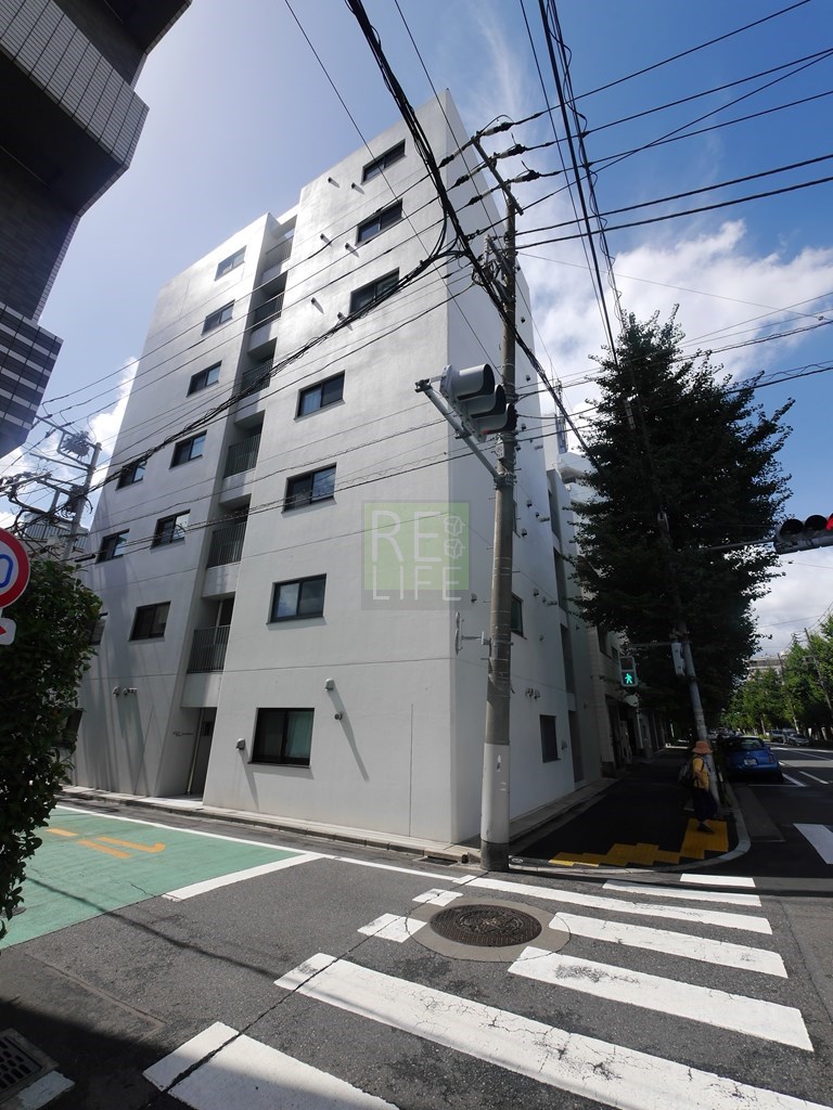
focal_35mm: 14
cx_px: 416
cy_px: 555
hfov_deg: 85.7
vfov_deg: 102.1
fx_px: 449
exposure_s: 1/500
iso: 160
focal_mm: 7
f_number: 8
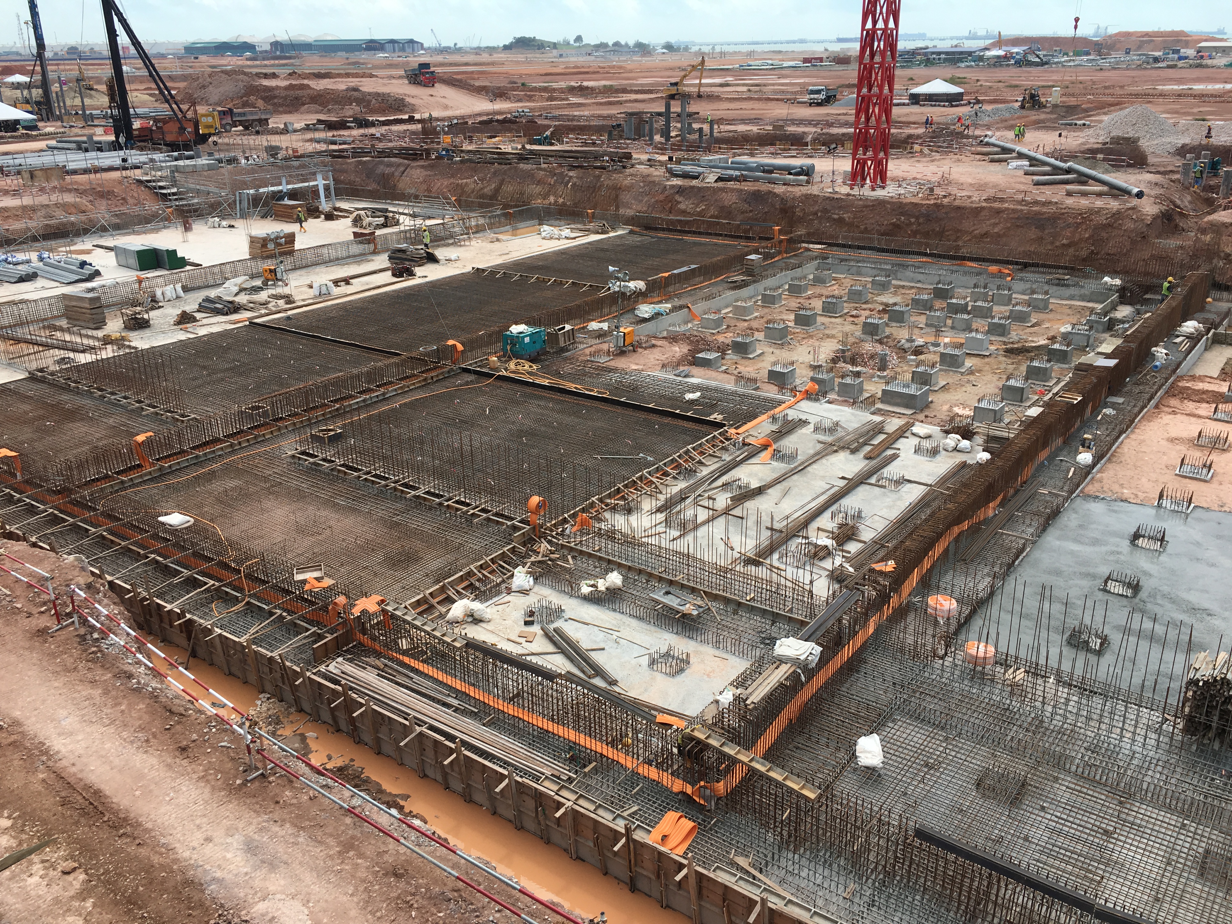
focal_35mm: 29
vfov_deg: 48.2
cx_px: 616
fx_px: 1032
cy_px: 462
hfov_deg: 61.7
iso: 25
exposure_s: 1/1350
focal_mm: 4.15
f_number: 2.2
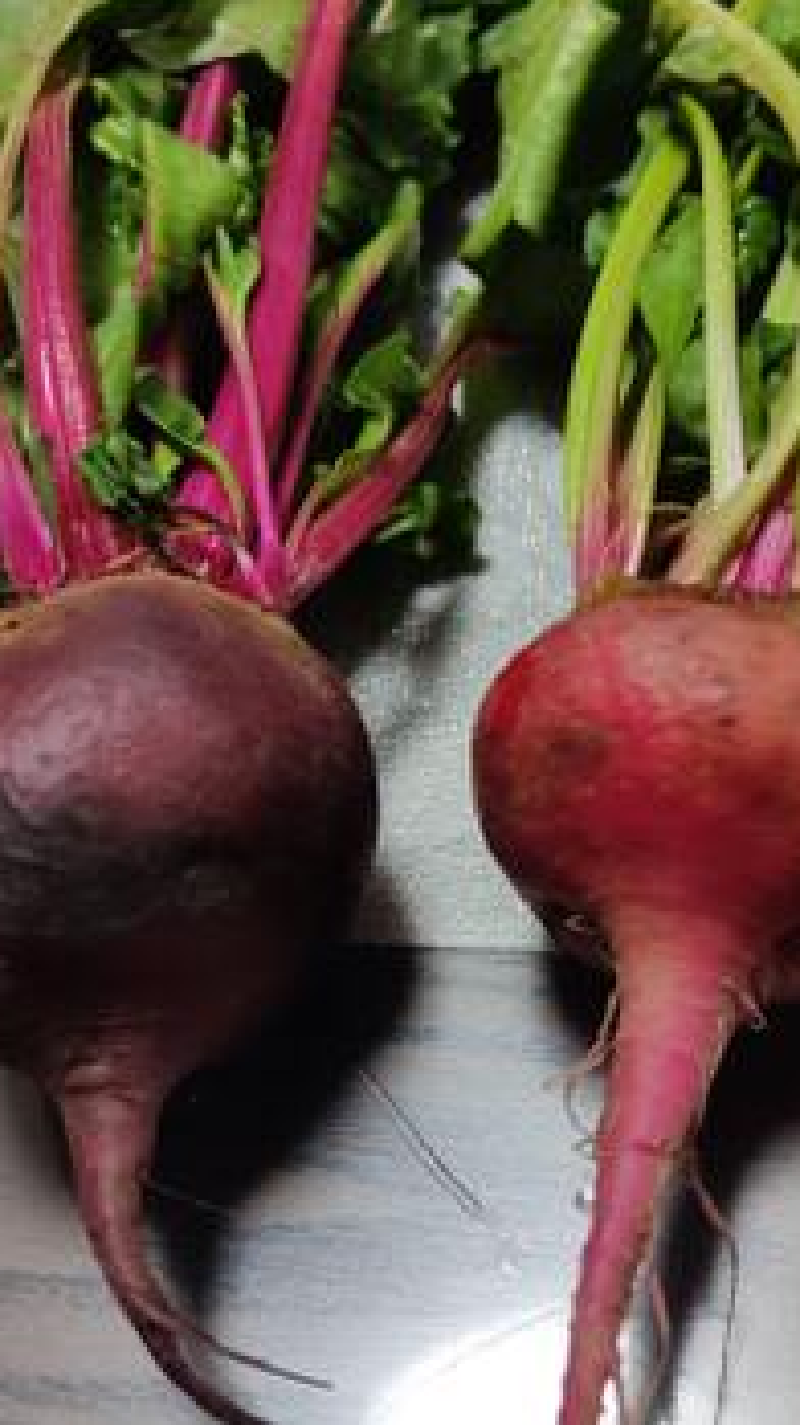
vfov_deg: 51.6
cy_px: 694
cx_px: 522
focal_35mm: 39
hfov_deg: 30.2
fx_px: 1473
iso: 182
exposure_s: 1/33
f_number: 1.79
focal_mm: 4.74
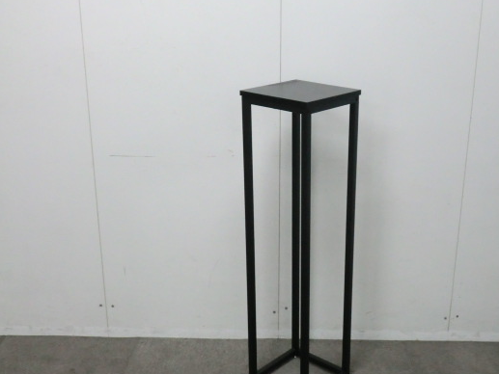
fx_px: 678
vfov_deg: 30.9
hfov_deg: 40.2
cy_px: 188
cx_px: 307
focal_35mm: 47
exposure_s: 1/60
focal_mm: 6.9
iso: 400
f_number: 3.9
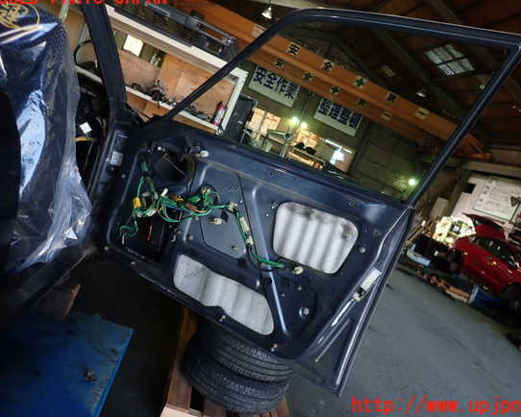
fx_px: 416
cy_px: 202
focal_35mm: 27
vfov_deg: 53.2
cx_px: 281
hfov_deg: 64.0
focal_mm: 4.5
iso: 100
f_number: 2
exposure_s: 1/60
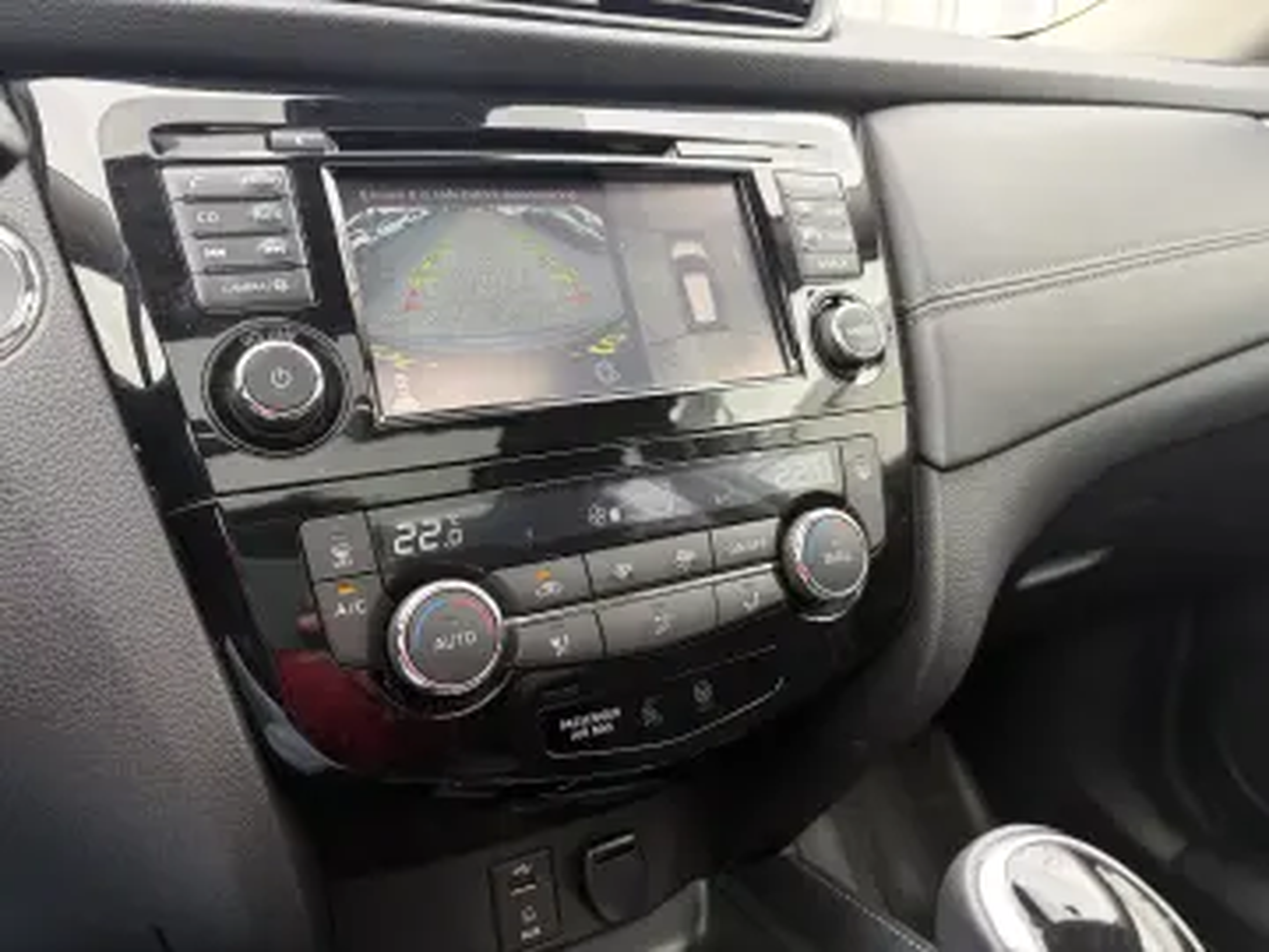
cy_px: 476
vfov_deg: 53.1
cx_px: 634
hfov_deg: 67.3
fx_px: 953
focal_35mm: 26
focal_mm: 5.96
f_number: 1.6
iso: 80
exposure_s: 1/121
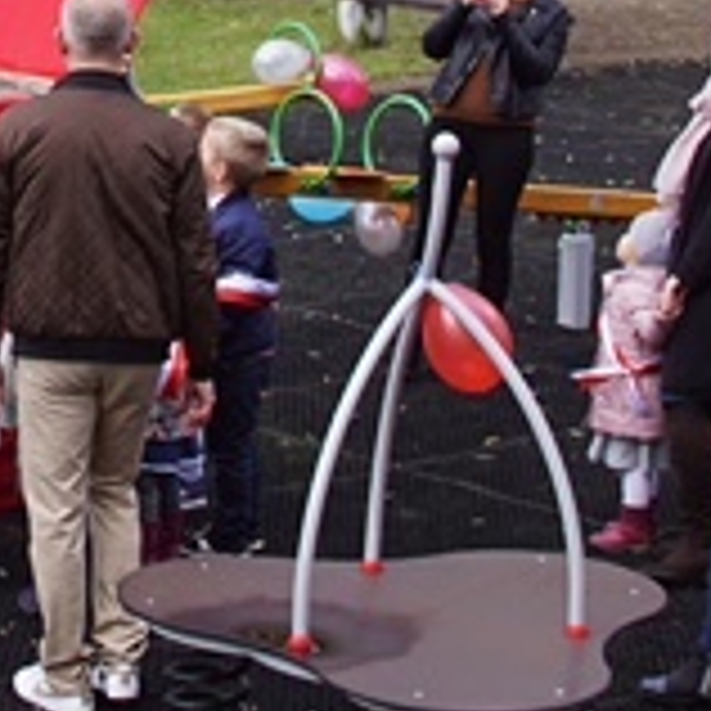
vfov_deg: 11.8
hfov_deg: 11.9
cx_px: -81
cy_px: -178
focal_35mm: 145
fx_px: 3370
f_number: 4
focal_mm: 18
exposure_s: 1/160
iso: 100
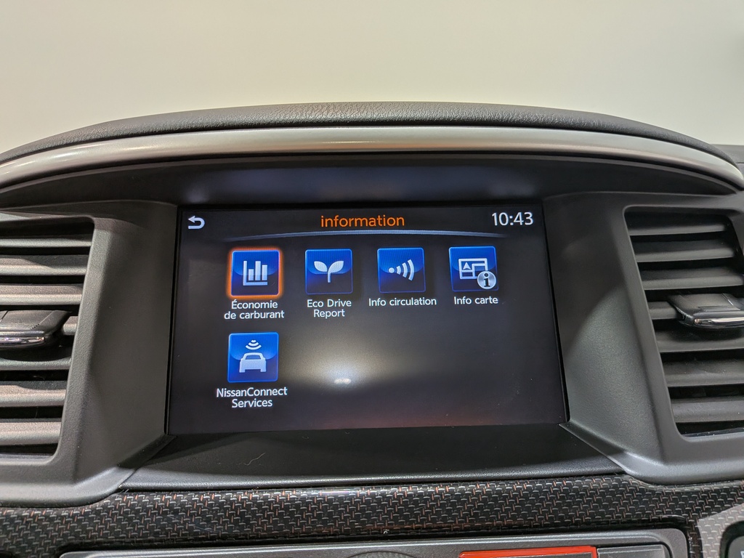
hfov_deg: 71.6
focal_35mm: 24
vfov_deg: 56.8
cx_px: 372
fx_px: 516
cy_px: 279
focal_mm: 4.53
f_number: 1.7
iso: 28
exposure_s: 1/127
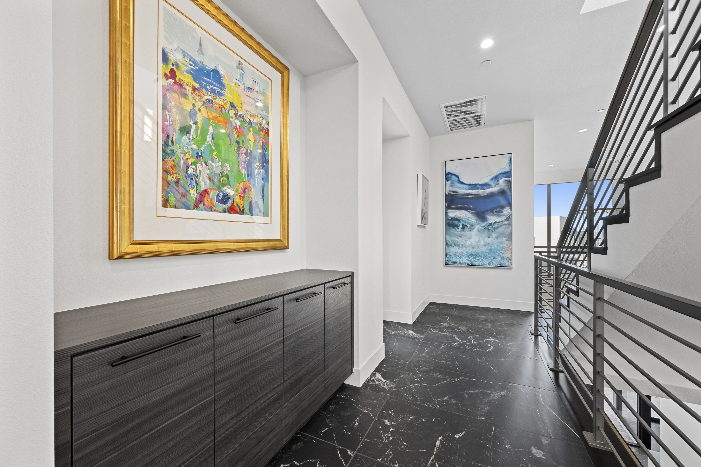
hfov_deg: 104.3
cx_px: 350
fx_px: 273
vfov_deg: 81.2
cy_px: 234
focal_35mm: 14
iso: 500
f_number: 8
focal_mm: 14
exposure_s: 1/3
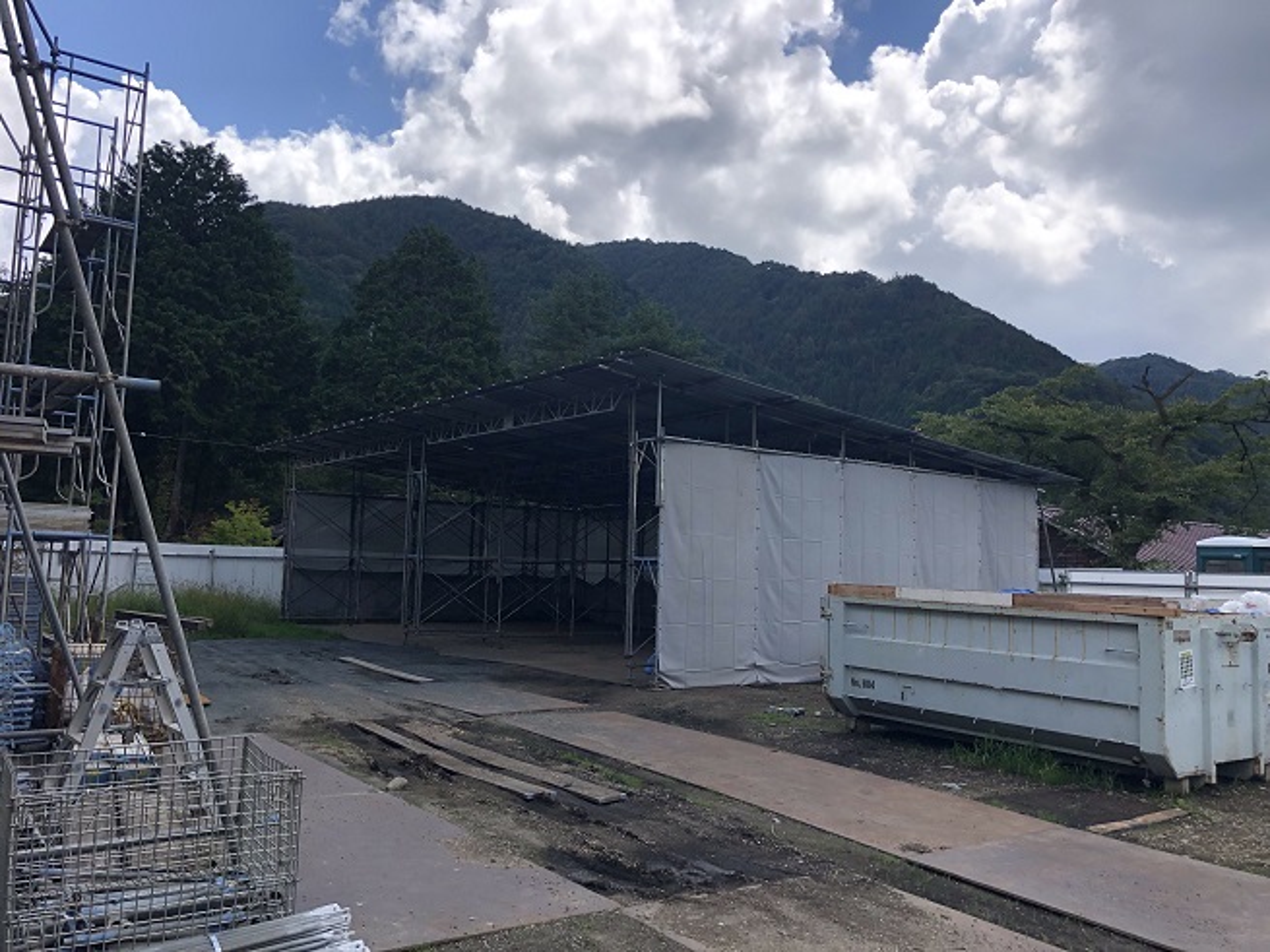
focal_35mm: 28
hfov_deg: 63.5
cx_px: 635
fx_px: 1027
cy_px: 476
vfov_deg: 49.7
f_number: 1.8
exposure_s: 1/1779
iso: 20
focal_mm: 3.99
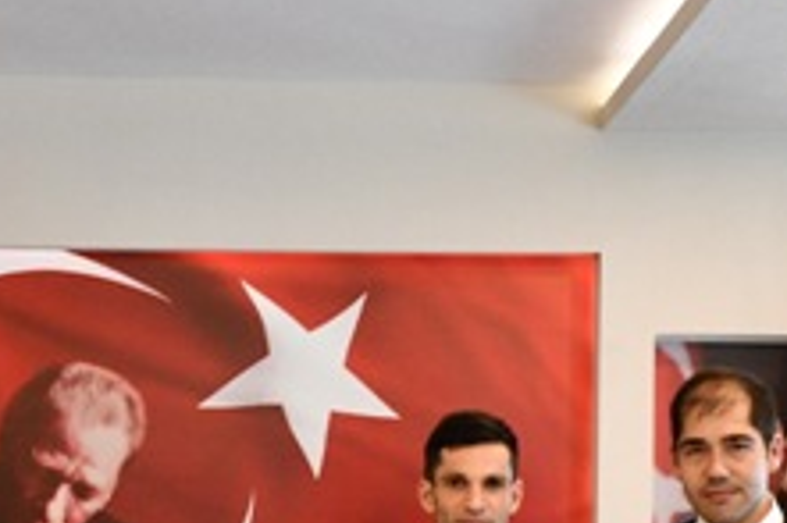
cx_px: 214
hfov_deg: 18.0
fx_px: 2468
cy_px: 543
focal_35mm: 113
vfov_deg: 12.0
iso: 3200
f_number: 3.8
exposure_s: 1/125
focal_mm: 26
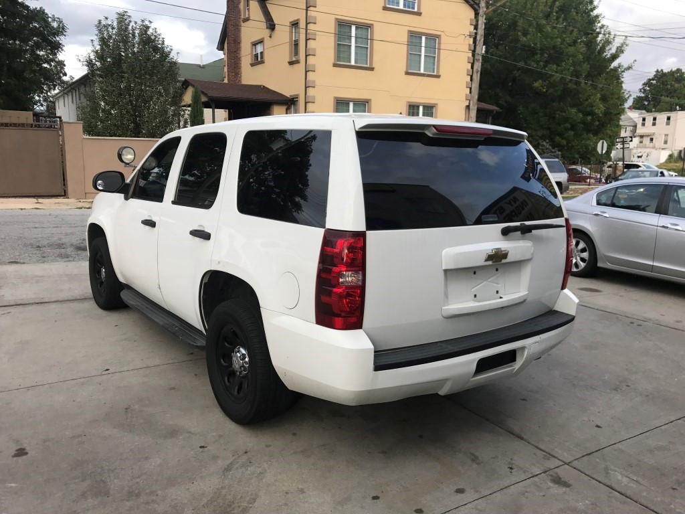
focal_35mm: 28
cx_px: 342
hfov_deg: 63.4
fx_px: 554
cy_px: 257
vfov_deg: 49.7
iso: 20
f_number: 1.8
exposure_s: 1/541
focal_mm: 3.99
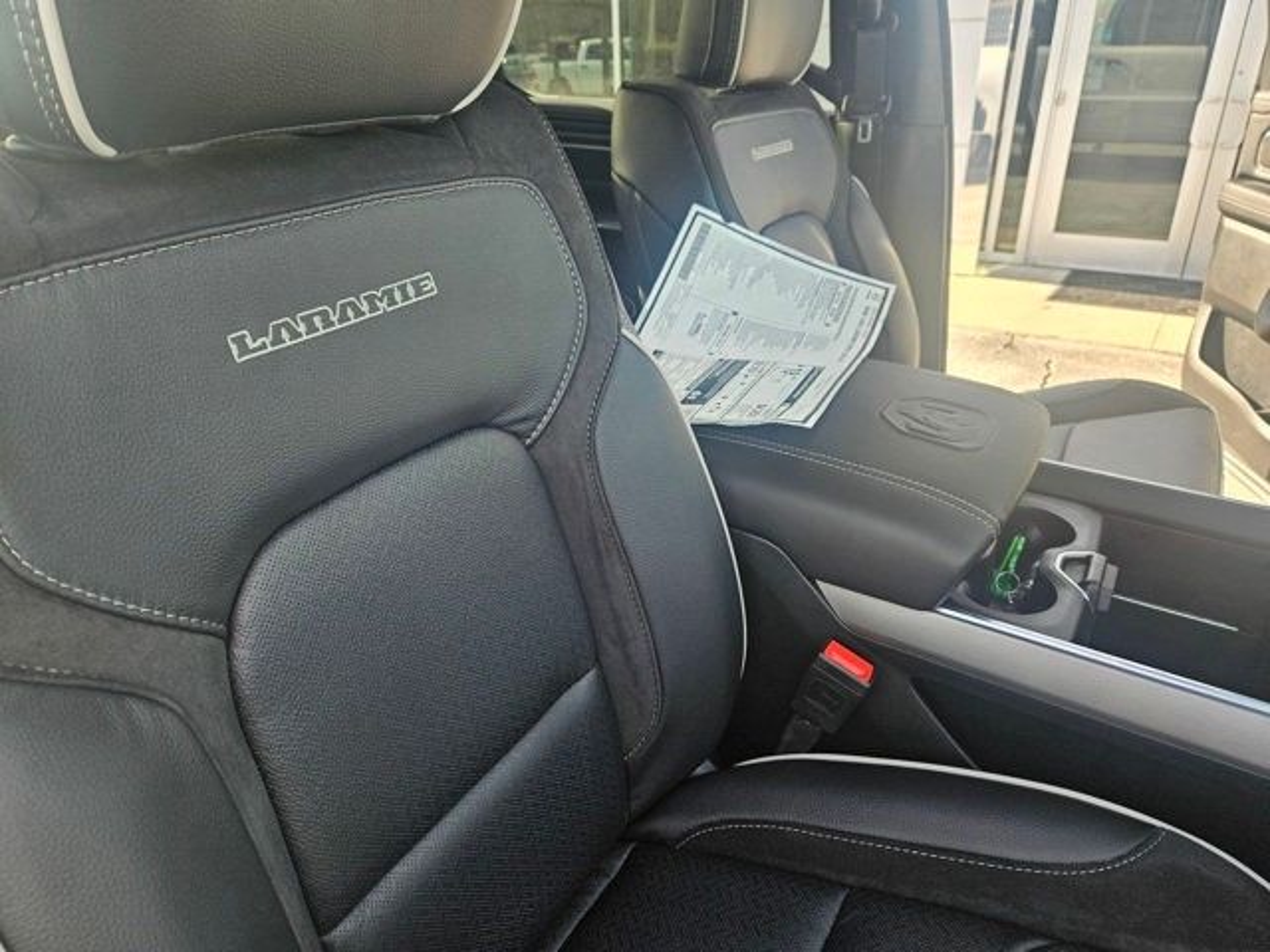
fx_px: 844
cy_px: 476
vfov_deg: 58.9
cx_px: 635
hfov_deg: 73.9
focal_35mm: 23
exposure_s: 1/180
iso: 64
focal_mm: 5.4
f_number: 1.8
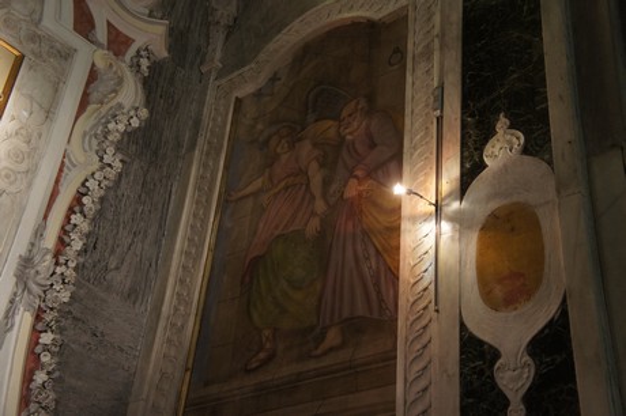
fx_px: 834
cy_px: 208
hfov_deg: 41.1
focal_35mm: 48
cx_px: 313
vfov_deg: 28.0
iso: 1600
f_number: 4.5
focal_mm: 32
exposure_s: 1/40
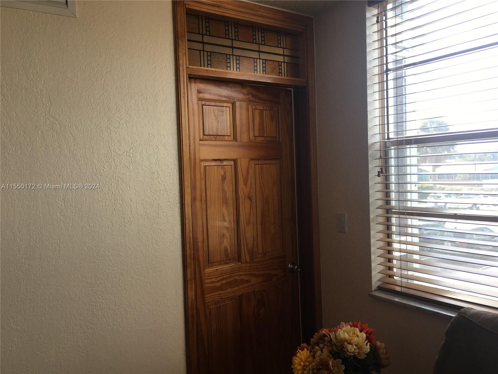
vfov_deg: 48.2
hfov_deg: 61.7
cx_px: 249
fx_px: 417
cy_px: 187
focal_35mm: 29
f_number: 2.2
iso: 25
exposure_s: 1/60
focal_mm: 4.15
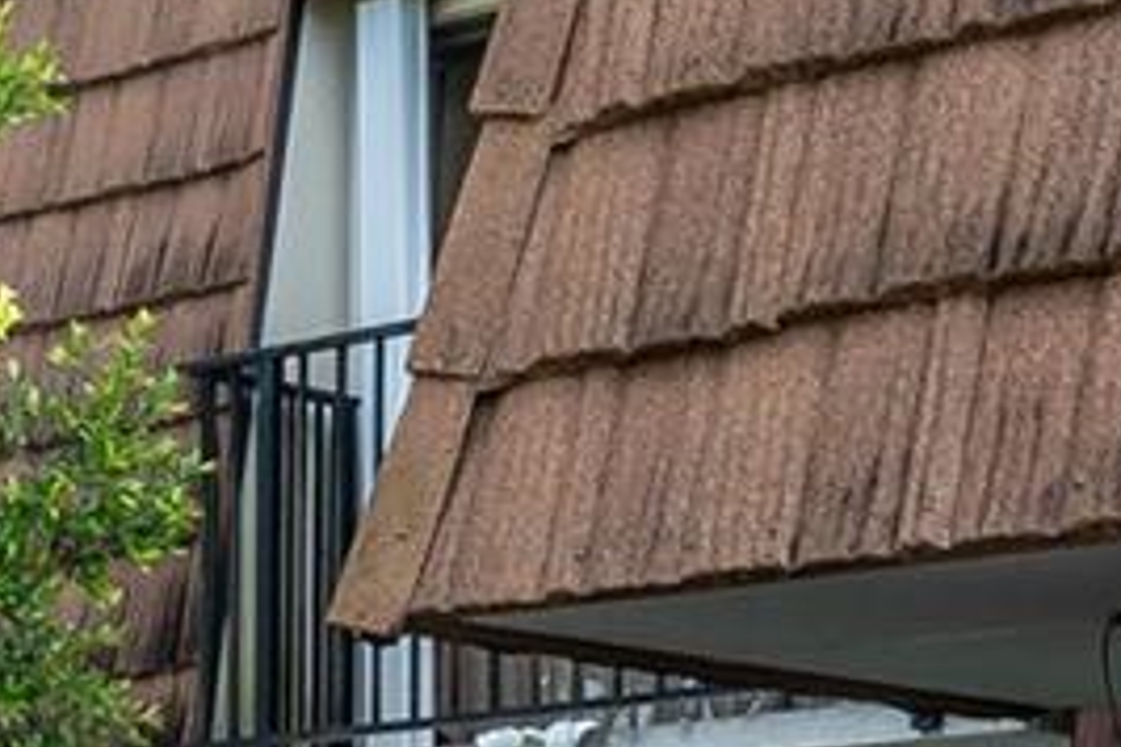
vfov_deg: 9.0
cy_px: 1332
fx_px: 4546
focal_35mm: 146
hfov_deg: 13.4
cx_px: -495
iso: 200
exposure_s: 1/250
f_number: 8
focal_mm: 19
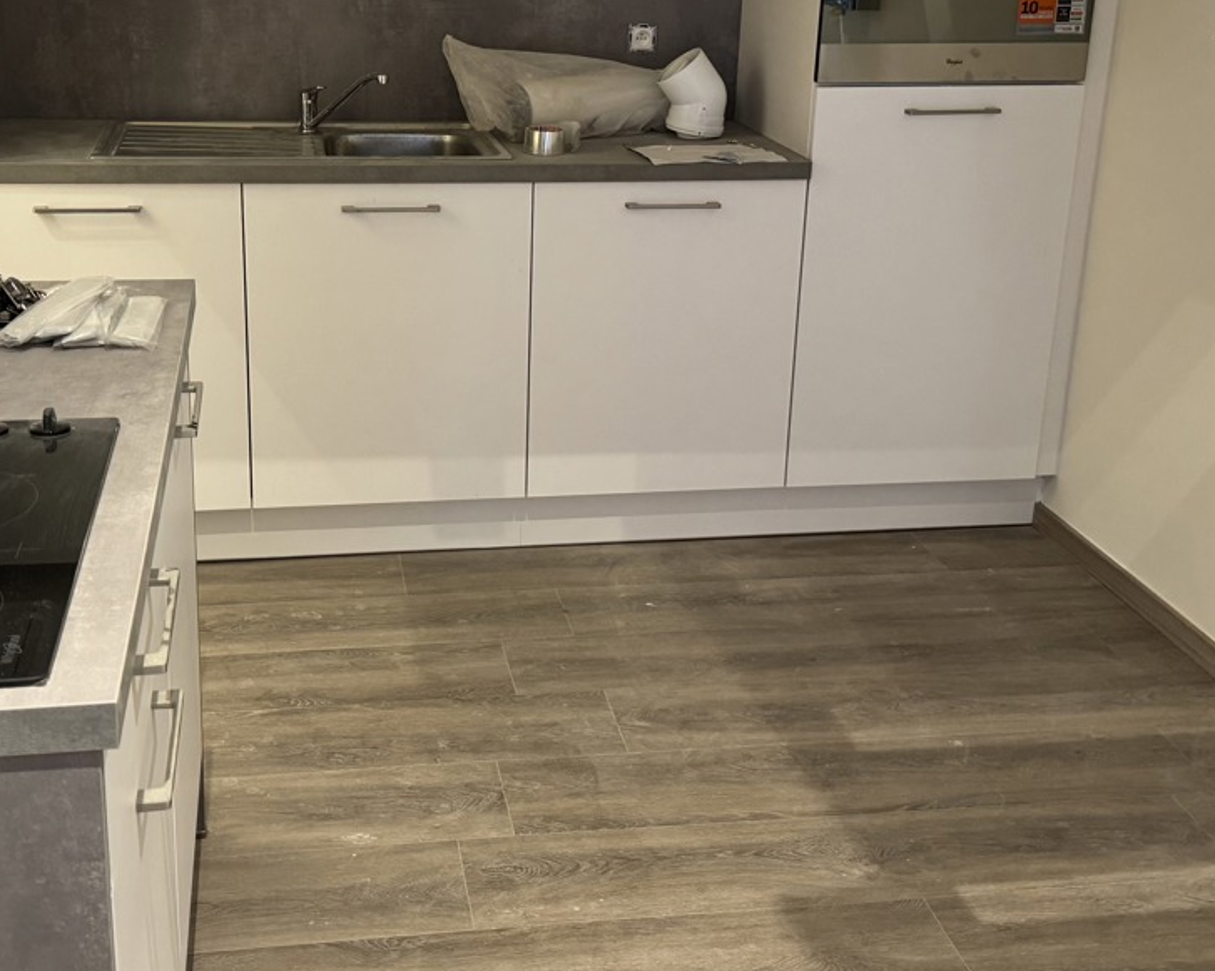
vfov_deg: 34.0
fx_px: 1582
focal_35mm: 44
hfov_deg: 42.0
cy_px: 366
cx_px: 542
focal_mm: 6.86
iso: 400
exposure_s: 1/50
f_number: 1.78
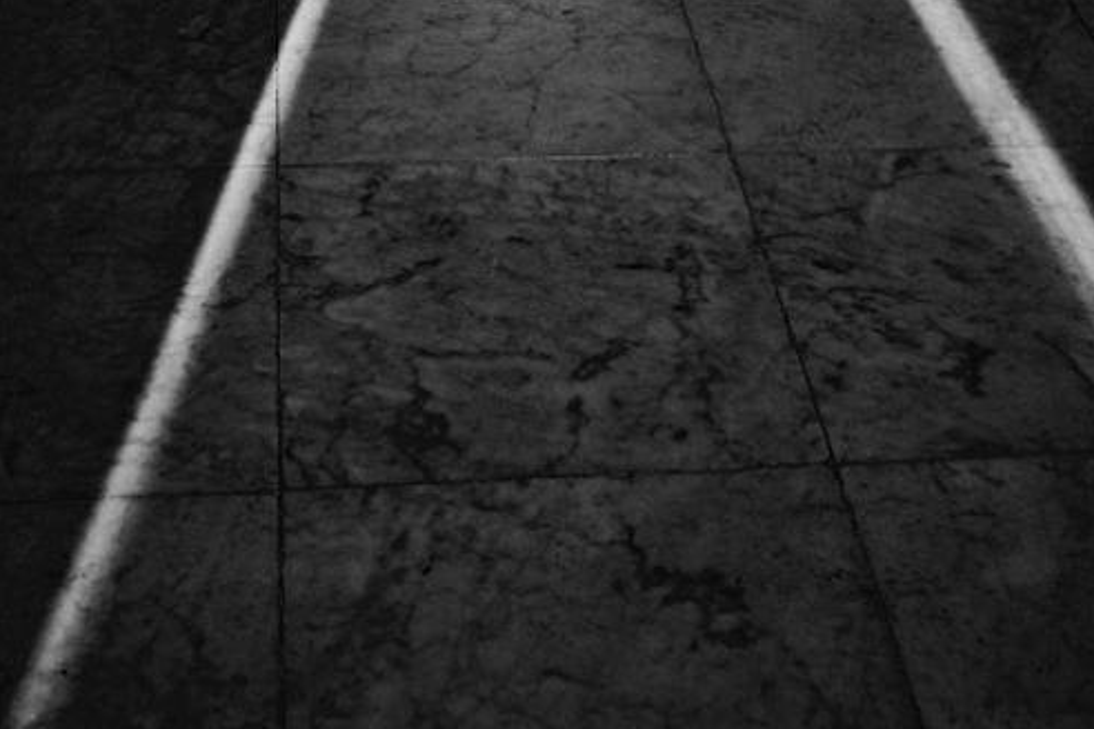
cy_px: 282
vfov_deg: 22.2
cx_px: 551
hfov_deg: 32.9
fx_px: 1854
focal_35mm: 61
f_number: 8
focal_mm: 40
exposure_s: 1/200
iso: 200
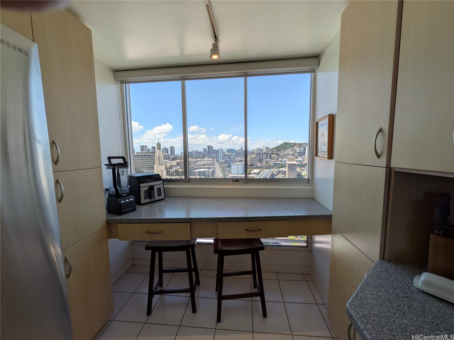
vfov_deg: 85.7
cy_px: 170
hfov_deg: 102.1
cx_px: 227
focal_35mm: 14
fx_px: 184
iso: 50
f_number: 2.2
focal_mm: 1.83
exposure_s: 1/683
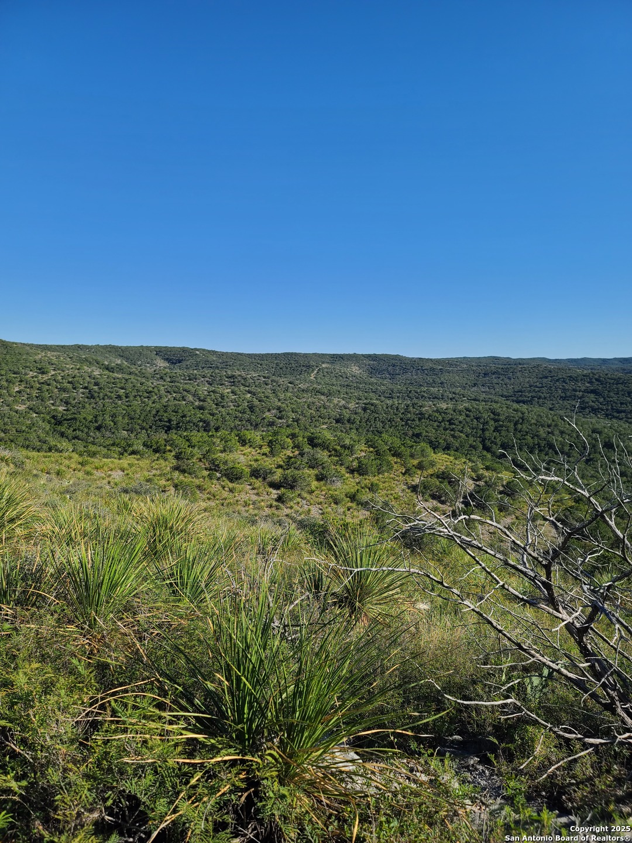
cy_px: 422
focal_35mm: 25
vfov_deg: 69.4
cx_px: 316
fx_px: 609
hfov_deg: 54.9
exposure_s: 1/880
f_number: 1.8
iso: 16
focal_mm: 7
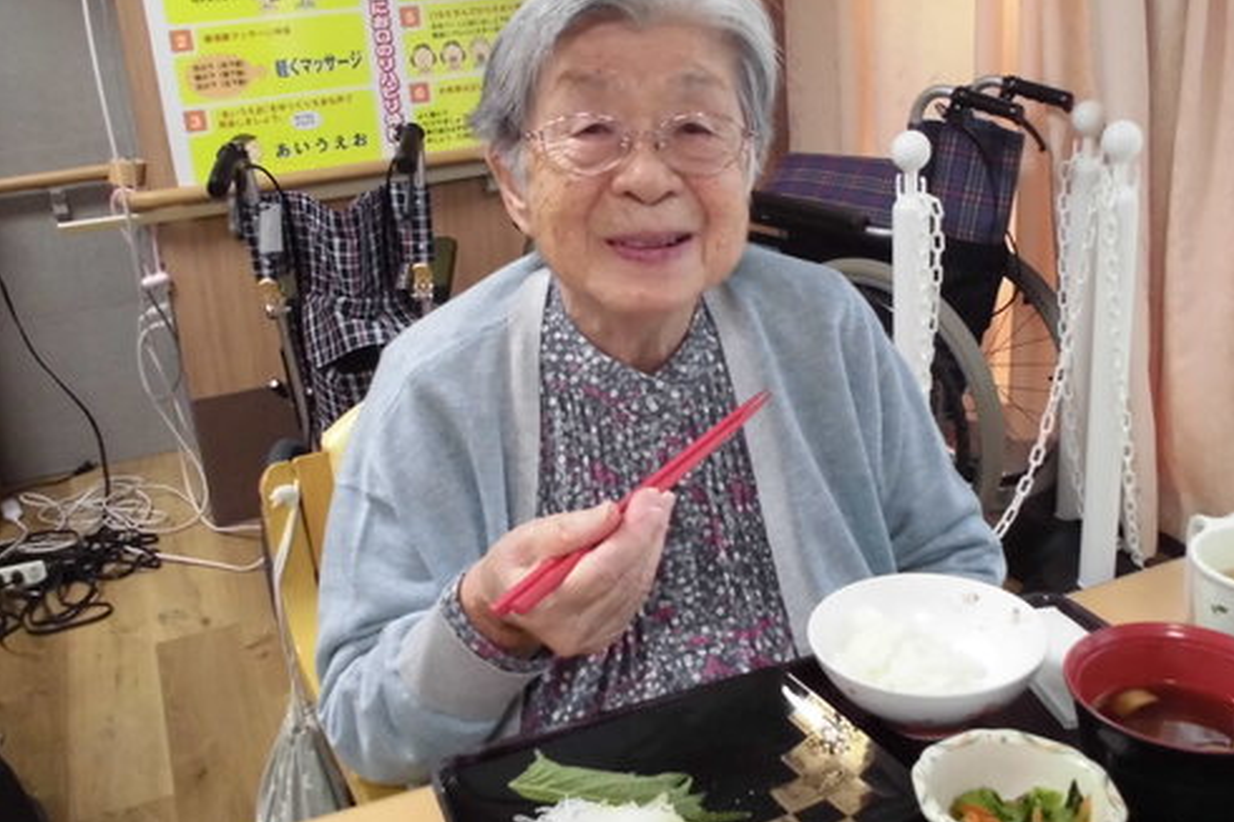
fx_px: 1234
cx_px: 626
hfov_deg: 53.1
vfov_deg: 36.8
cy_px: 381
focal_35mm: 36
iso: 800
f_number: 4
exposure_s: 1/60
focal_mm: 6.1
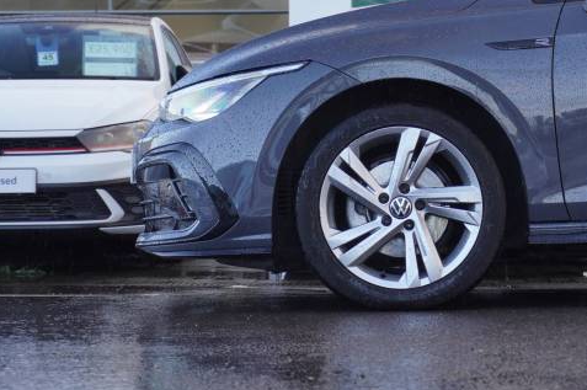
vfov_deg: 13.8
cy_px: 134
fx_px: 1607
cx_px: 330
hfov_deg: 20.7
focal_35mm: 99
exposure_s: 1/160
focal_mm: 49
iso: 800
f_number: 5.6
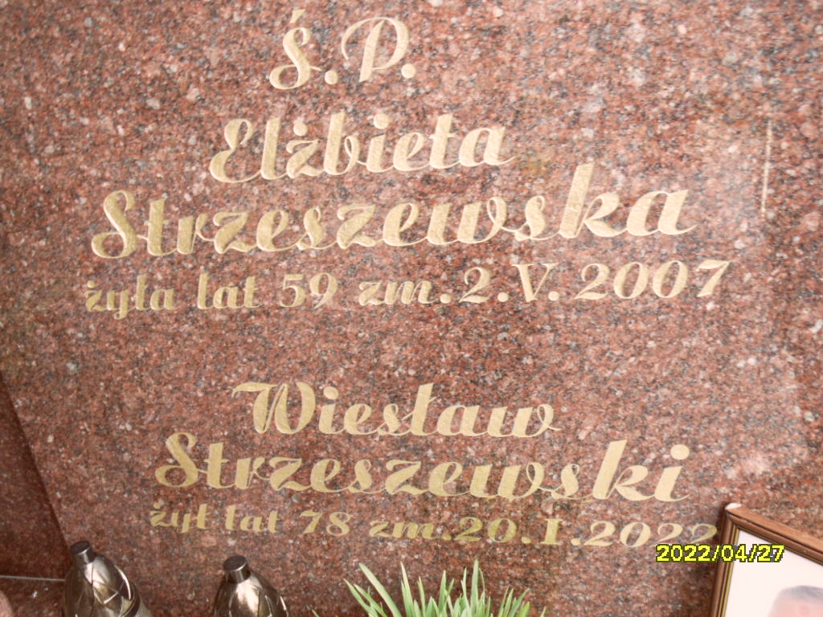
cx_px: 412
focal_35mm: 40
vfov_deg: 36.0
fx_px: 951
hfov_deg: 46.8
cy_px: 308
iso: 200
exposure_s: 1/45
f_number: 3.6
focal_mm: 6.5
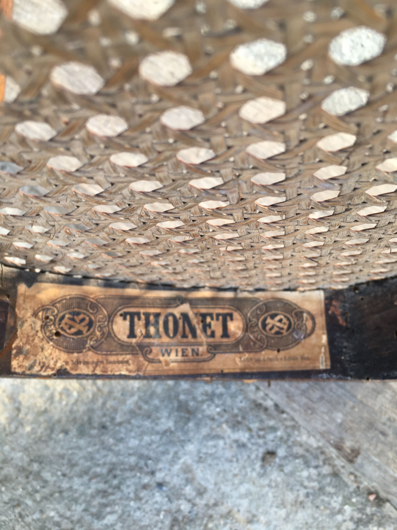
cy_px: 265
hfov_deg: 48.2
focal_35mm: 29
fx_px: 443
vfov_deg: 61.7
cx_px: 198
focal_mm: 4.15
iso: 32
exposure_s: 1/50
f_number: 2.2
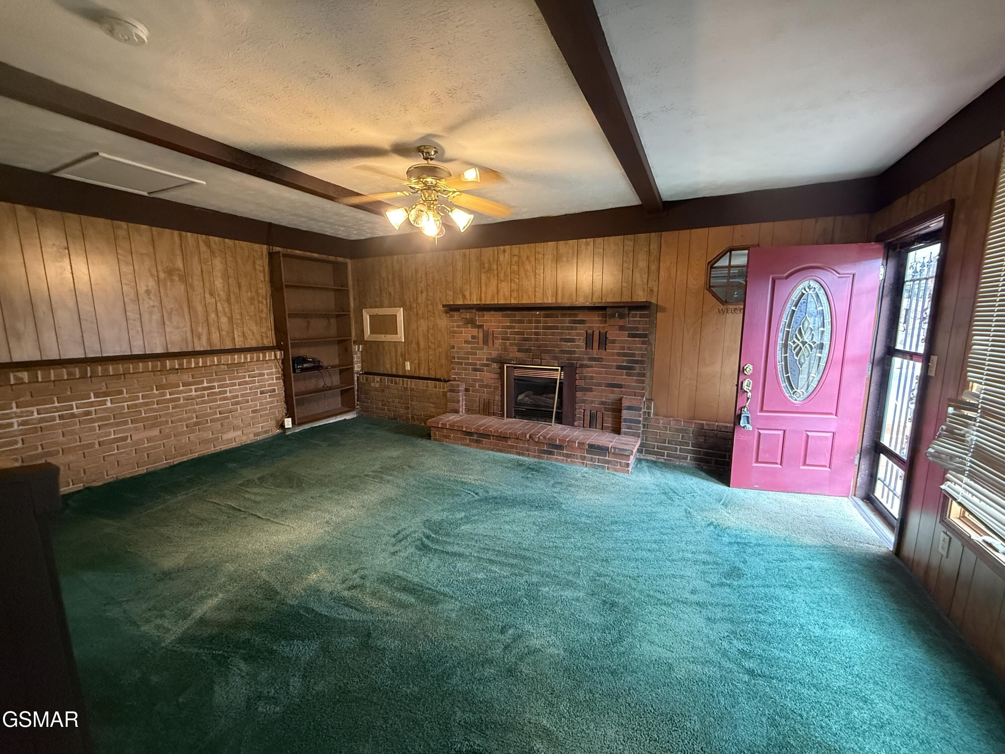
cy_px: 377
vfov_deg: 85.7
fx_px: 406
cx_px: 502
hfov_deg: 102.1
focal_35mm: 14
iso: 640
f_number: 2.2
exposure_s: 1/60
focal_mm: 2.22
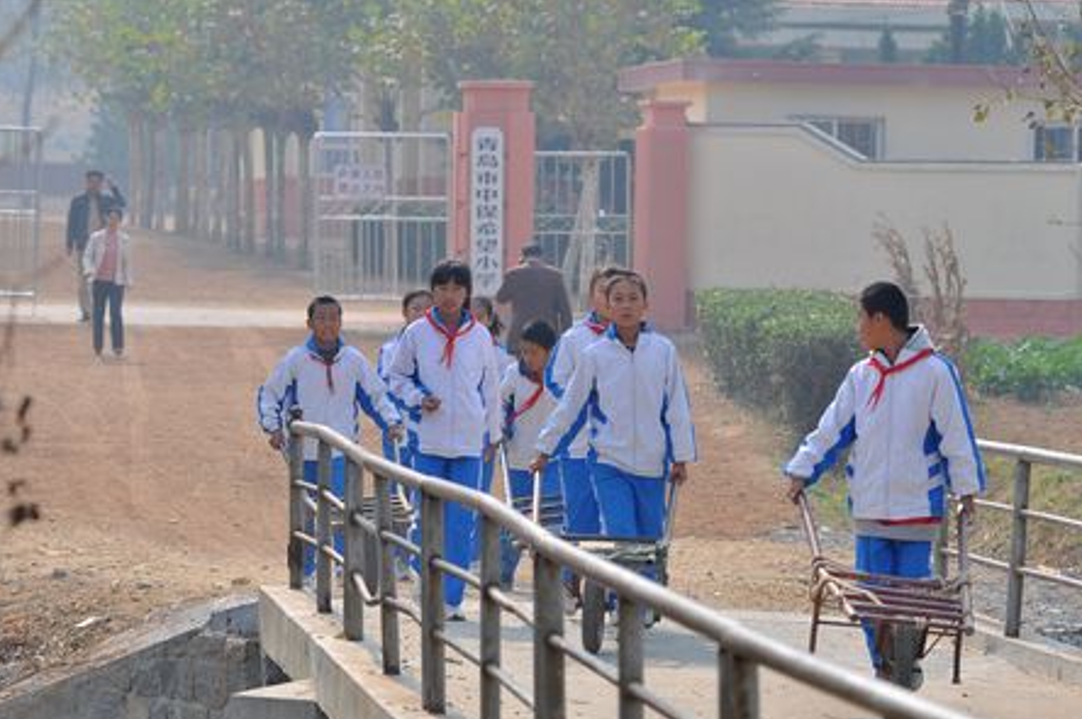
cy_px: 401
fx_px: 6245
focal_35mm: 208
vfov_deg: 6.6
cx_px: 663
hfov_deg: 9.9
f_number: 5.6
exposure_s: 1/500
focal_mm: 112
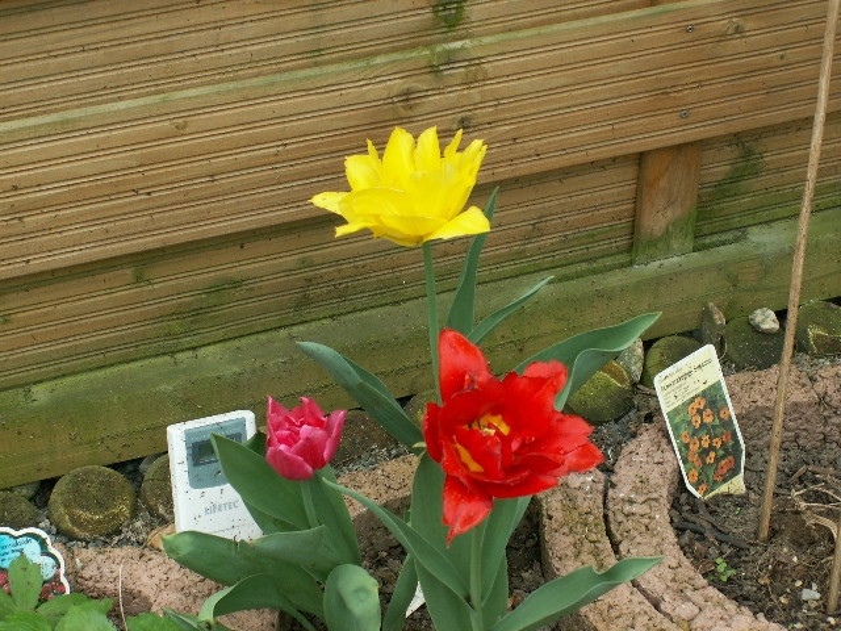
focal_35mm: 84
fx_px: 2041
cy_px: 316
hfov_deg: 23.3
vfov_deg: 17.6
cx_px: 420
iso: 50
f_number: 4
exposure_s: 1/50
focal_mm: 13.98
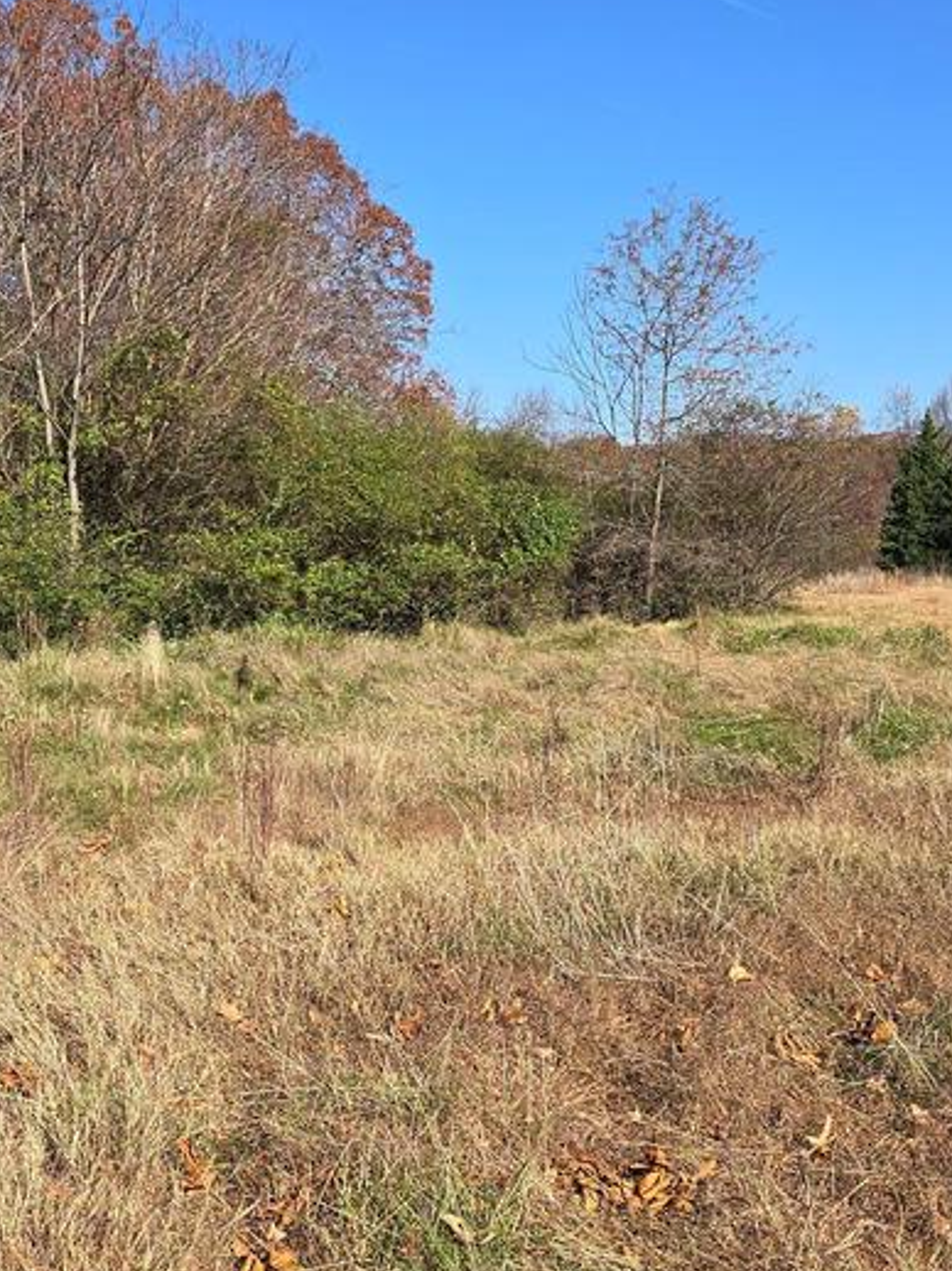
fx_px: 1762
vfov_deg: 39.6
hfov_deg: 30.1
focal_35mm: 48
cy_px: 736
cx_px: 358
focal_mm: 6.3
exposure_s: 1/746
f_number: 1.7
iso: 12
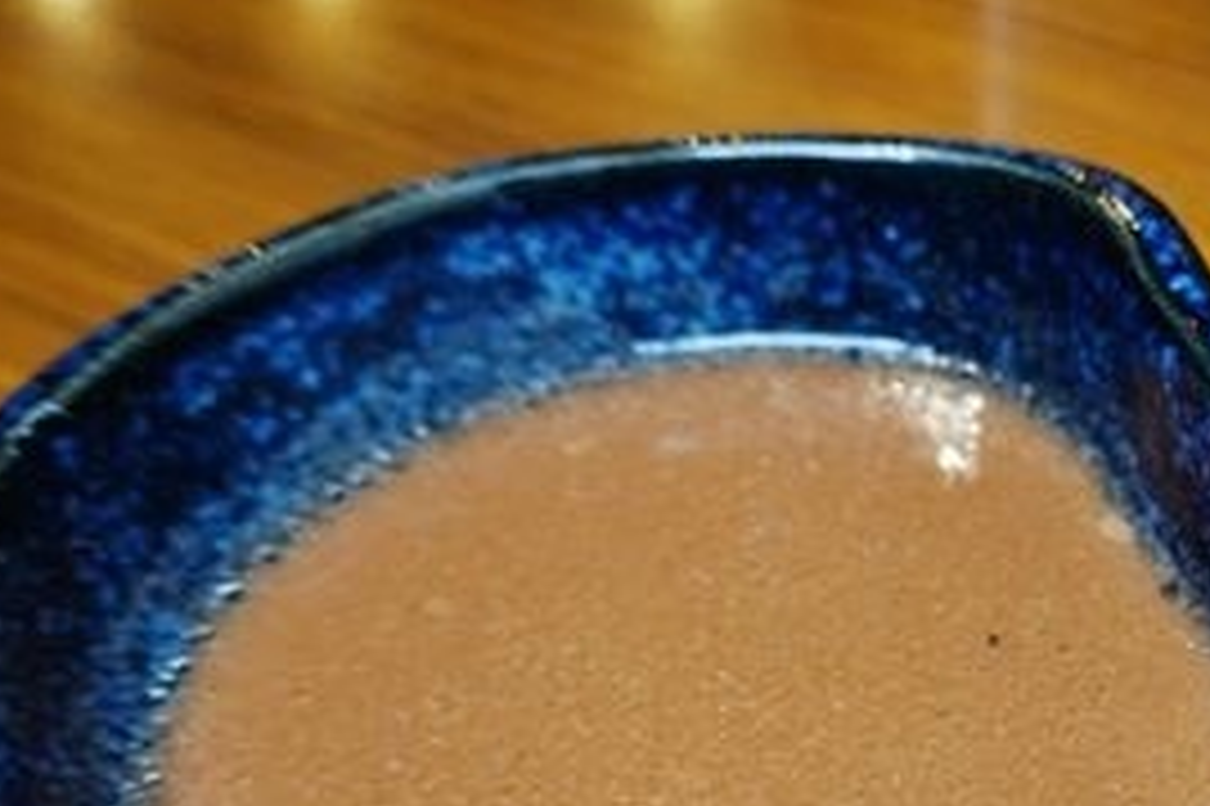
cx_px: 1174
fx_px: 1948
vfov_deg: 23.1
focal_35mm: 58
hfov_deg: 32.1
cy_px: 601
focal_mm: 9
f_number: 2.8
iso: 125
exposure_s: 1/50
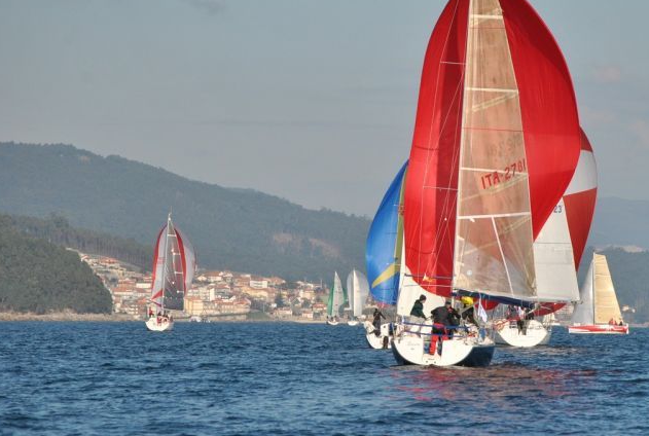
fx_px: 4637
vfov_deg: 5.4
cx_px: 390
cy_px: 219
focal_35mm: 257
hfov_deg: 8.0
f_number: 6.3
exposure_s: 1/2500
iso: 400
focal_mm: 135
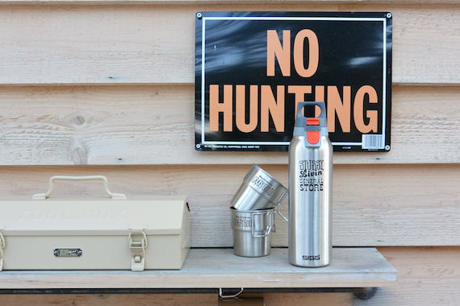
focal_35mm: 47
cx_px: 251
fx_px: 601
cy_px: 171
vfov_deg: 28.6
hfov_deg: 41.9
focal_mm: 15
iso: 360
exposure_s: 1/250
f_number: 4.2
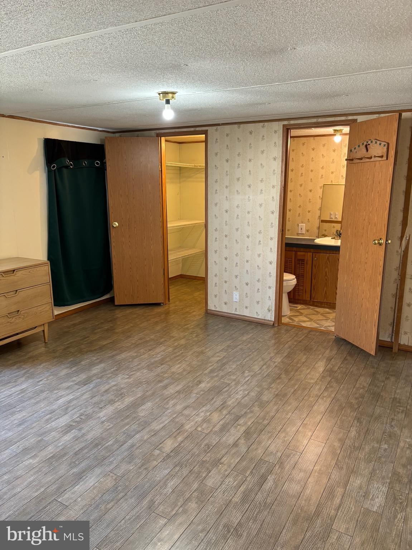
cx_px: 206
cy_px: 275
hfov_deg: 53.0
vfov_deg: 67.3
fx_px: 413
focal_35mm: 26
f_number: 1.6
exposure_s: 1/60
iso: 160
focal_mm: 5.96
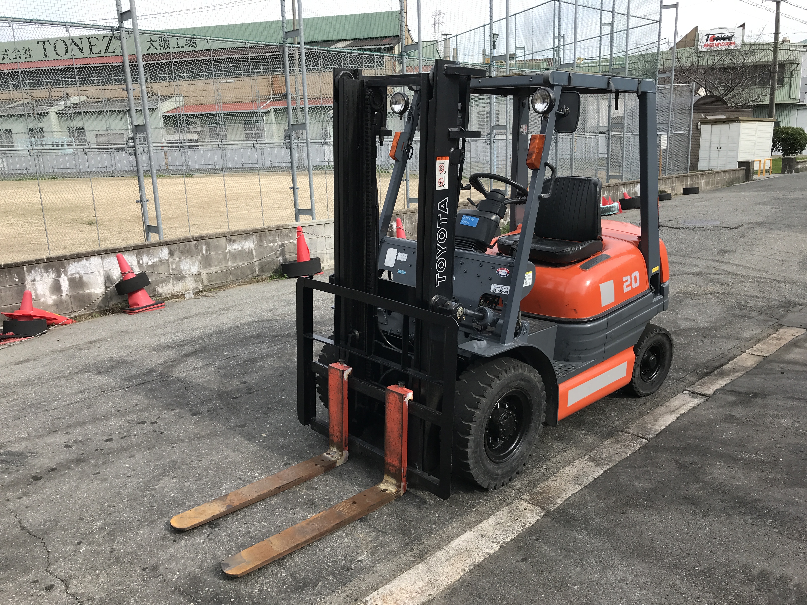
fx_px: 653
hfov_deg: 63.4
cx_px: 404
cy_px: 302
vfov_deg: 49.7
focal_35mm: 28
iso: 20
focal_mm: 3.99
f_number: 1.8
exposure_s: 1/847
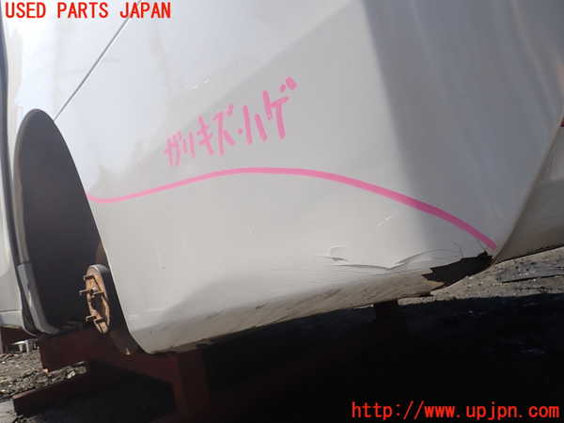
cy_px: 212
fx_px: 407
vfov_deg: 54.9
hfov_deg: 69.4
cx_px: 282
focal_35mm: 25
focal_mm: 4.5
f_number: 8
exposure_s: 1/160
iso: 100
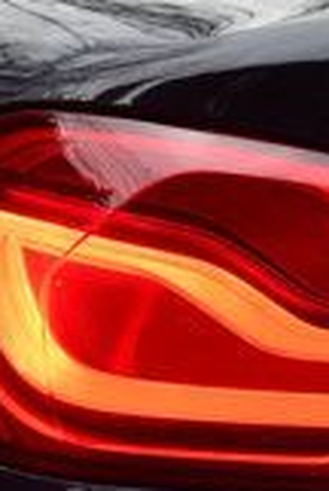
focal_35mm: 504
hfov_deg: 2.7
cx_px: 433
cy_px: 255
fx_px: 6879
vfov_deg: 4.1
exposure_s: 1/250
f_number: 4.8
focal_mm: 85
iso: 800
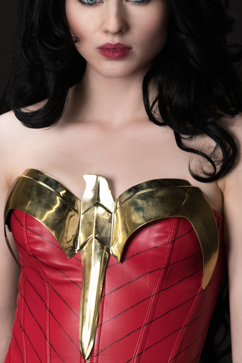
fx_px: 2641
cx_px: 100
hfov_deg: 5.2
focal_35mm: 262
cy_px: 198
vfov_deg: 7.9
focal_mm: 135
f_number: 5.6
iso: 500
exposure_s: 1/160
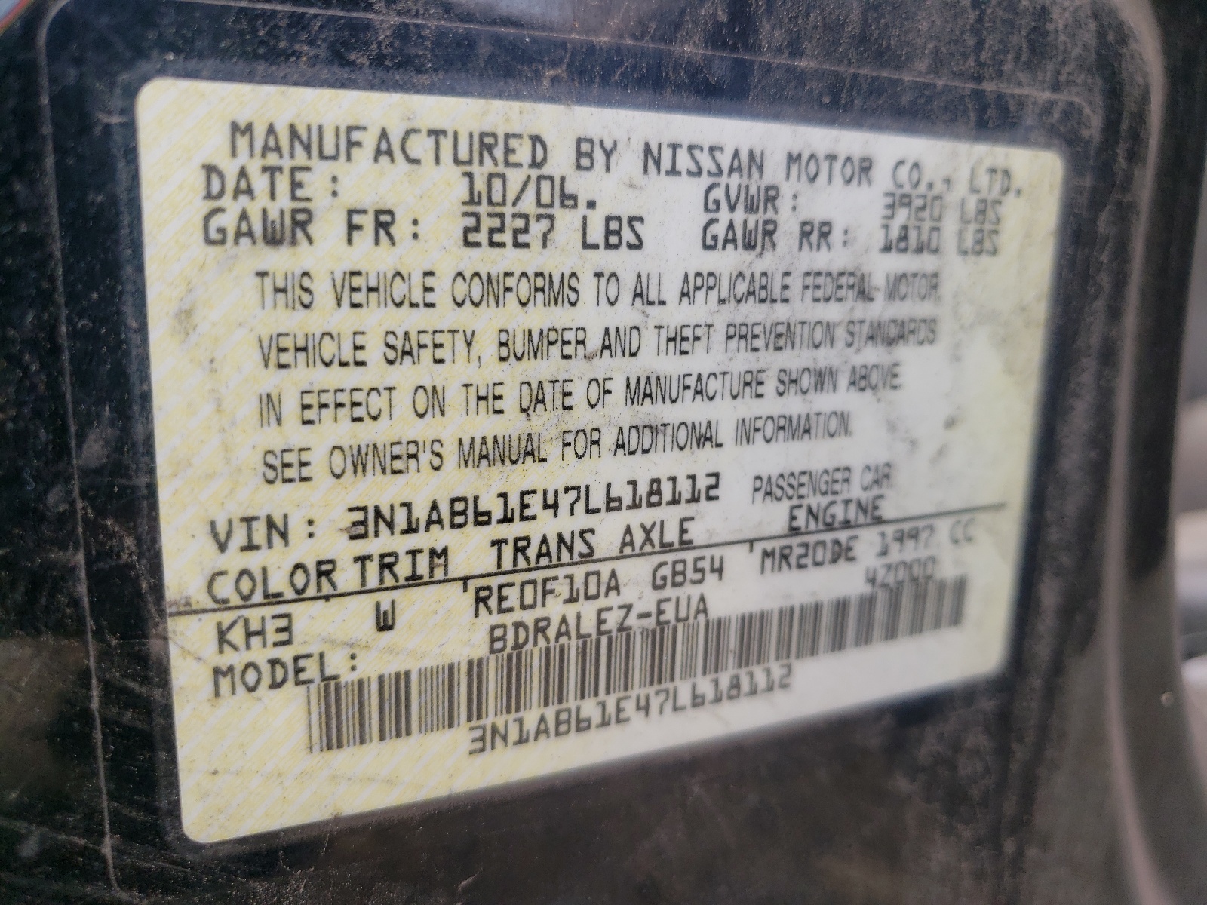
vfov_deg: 53.1
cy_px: 452
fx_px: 907
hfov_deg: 67.3
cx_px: 604
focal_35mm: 26
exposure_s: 1/270
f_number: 1.5
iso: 50
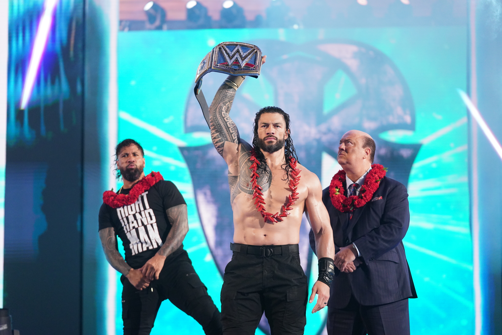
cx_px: 251
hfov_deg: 18.6
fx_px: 1534
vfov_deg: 12.5
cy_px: 168
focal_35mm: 110
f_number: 2.8
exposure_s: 1/640
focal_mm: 110
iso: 5000
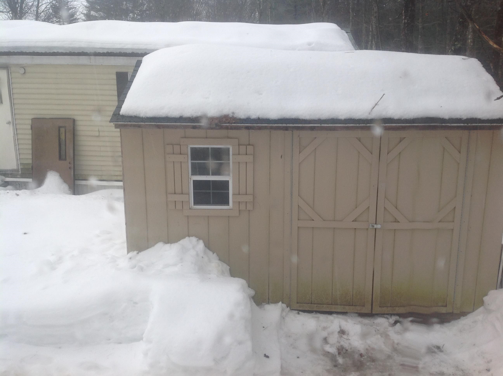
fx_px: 508
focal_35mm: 35
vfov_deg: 40.6
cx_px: 252
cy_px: 188
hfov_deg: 52.7
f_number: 2.4
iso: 50
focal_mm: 4.28
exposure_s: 1/373
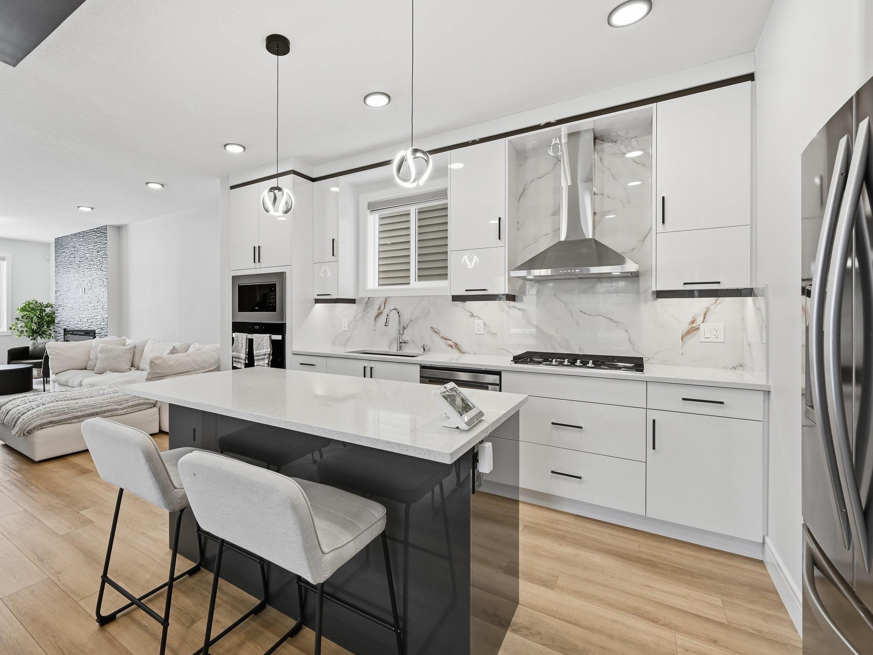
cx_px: 359
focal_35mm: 16
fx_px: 404
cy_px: 311
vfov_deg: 78.1
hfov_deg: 93.5
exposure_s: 1/50
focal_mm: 14
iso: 100
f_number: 8
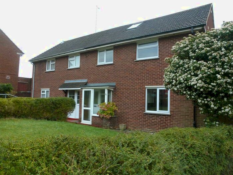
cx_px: 116
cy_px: 88
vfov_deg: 56.8
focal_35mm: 24
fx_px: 162
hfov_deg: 71.6
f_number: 3.3
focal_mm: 4.3
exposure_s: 1/60
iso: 250
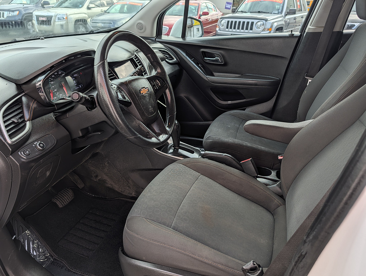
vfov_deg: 56.9
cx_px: 183
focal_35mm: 24
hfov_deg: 71.5
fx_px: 254
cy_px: 138
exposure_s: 1/858
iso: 18
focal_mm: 6.9
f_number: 1.68
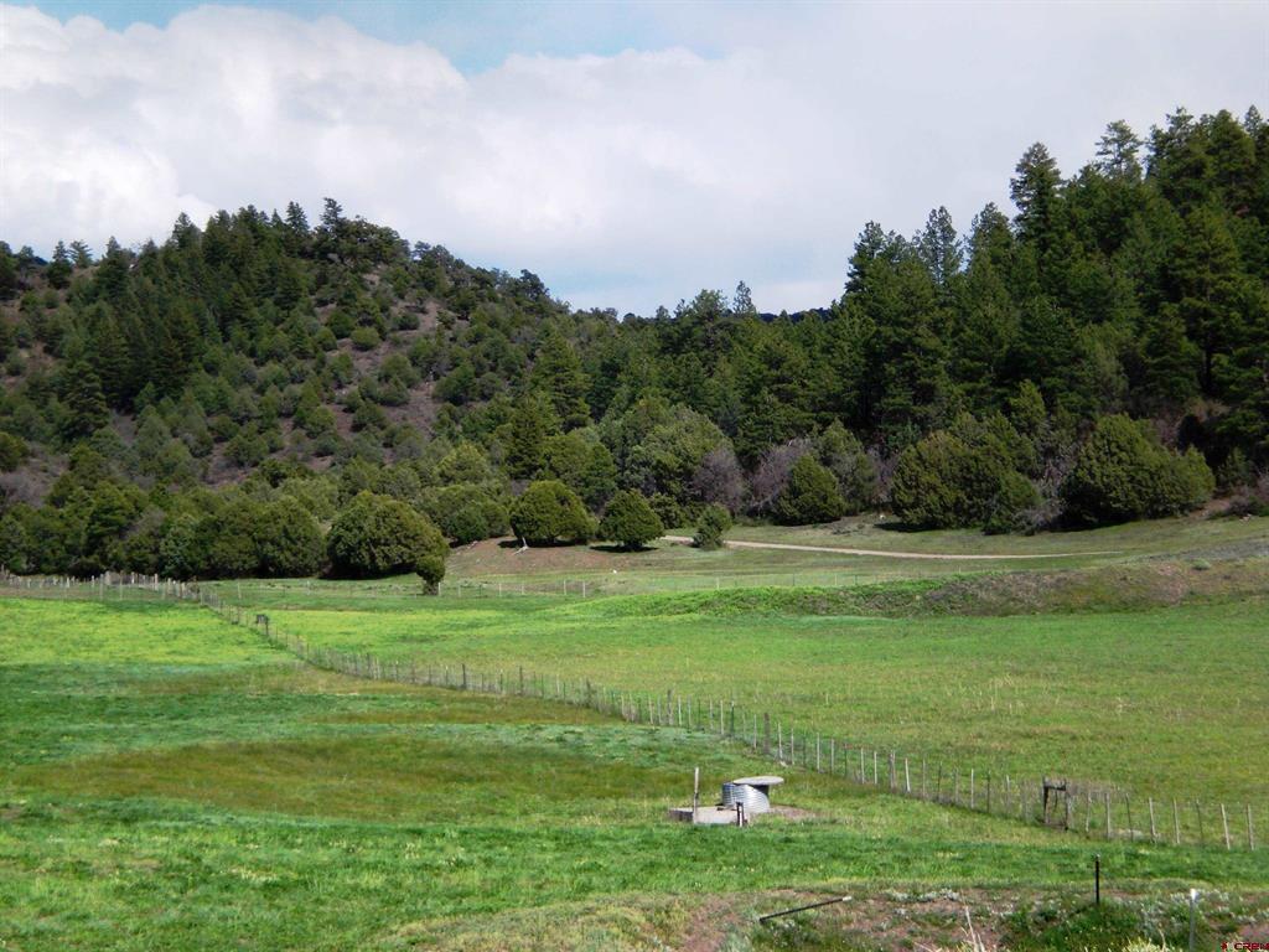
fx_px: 4179
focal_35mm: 114
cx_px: 634
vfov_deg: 13.0
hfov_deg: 17.3
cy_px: 476
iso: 50
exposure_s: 1/400
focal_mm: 18.9
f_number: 5.9
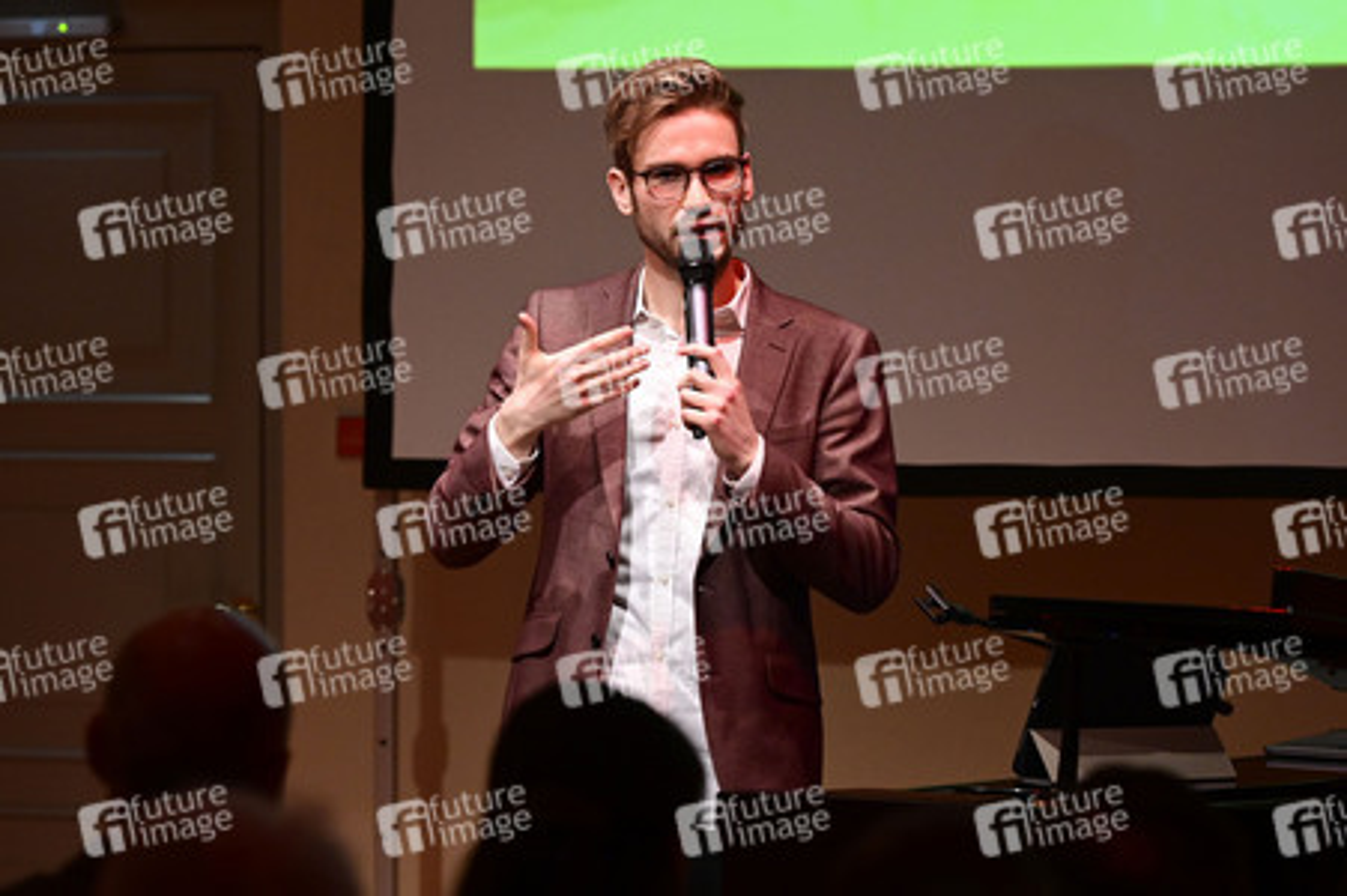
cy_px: 448
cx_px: 674
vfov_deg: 9.1
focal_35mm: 150
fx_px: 5608
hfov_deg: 13.7
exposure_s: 1/200
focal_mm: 150
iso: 4000
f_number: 4
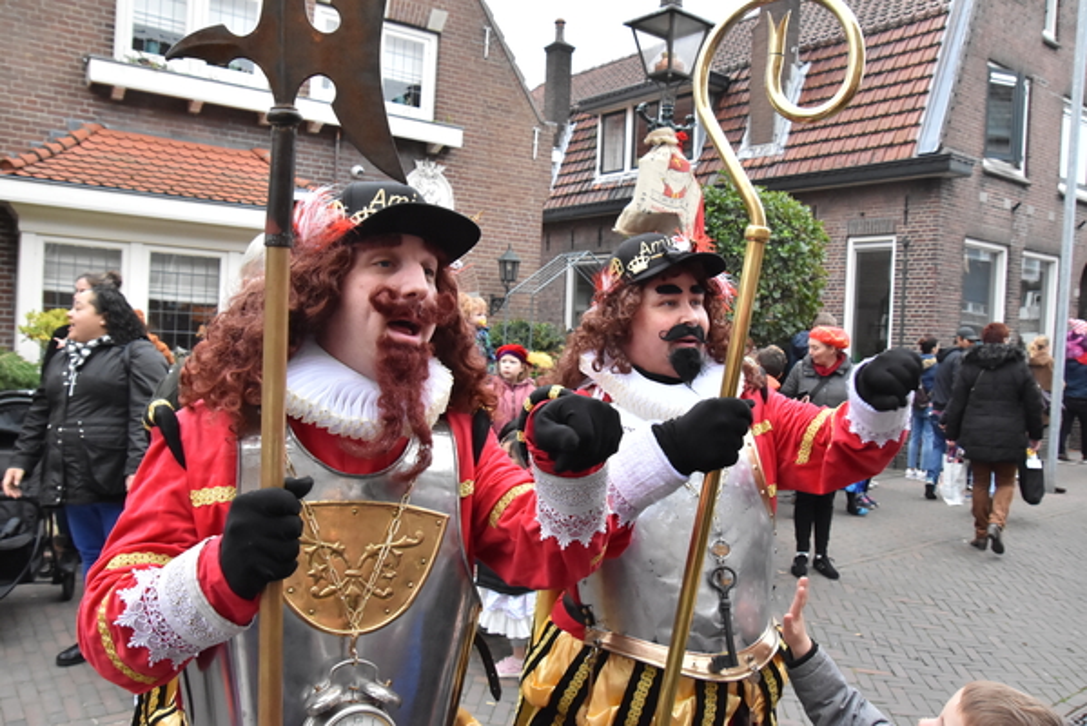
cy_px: 363
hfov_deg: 67.4
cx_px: 544
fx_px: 816
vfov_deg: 48.0
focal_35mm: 27
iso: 2500
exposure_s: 1/250
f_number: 6.3
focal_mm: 18
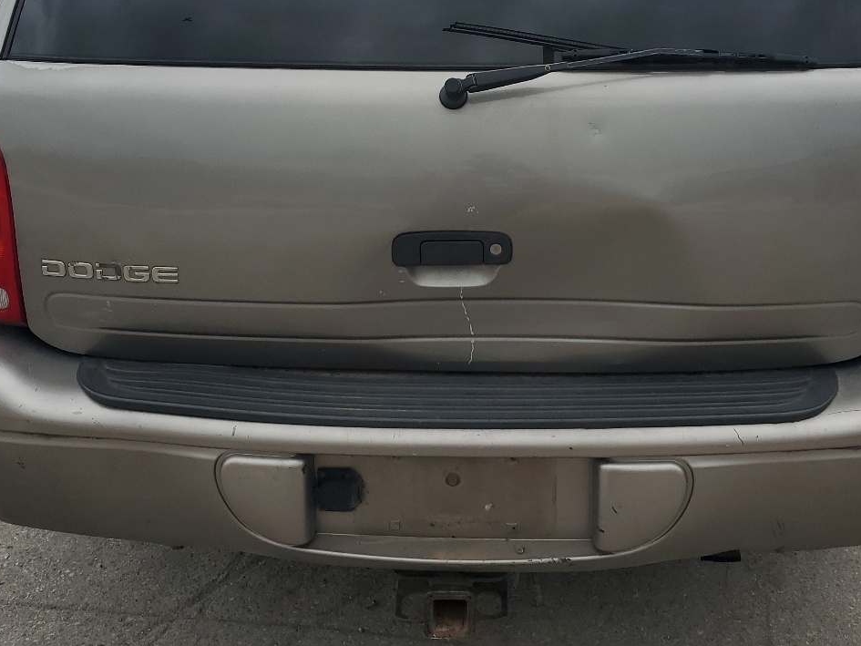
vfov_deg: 32.3
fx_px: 1095
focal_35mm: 44
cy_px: 166
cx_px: 471
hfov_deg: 42.9
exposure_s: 1/2500
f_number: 1.5
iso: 50
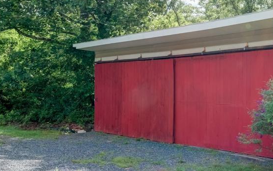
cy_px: 98
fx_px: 342
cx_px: 236
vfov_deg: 28.0
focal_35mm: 46
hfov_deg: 40.8
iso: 800
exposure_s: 1/640
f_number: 8
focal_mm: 10
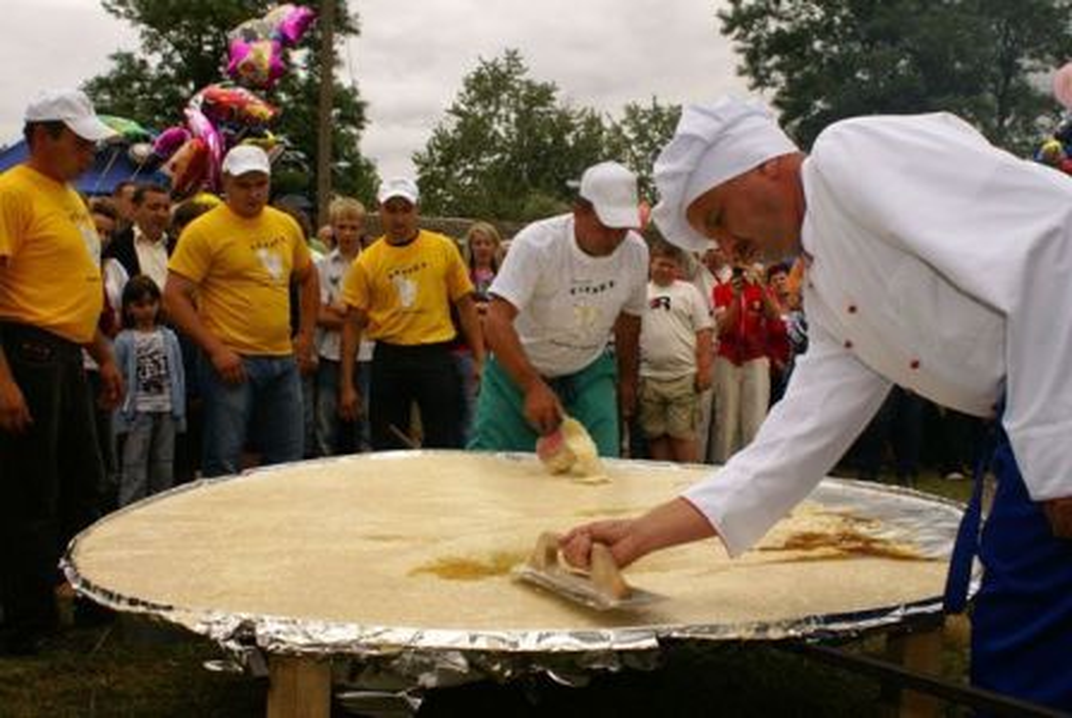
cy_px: 359
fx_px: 984
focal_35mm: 33
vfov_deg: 40.1
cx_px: 536
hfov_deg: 57.2
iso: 100
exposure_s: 1/125
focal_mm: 22
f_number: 7.1
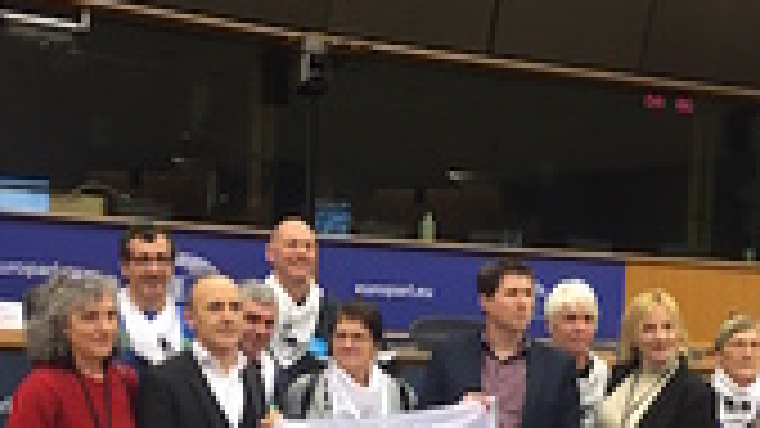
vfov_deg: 18.1
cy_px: 412
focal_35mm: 65
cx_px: 454
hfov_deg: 32.3
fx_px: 1310
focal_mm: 4.15
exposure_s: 1/33
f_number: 2.2
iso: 64
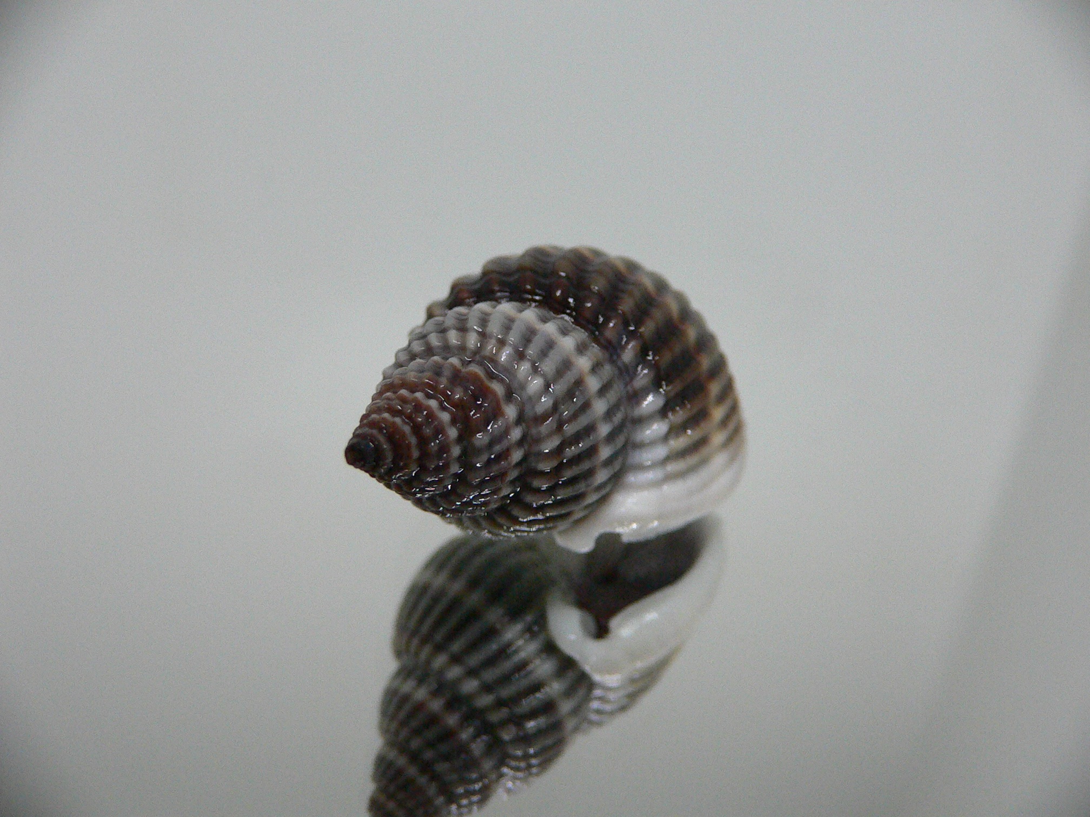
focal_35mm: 35
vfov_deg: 40.7
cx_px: 545
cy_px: 408
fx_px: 1102
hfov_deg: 52.6
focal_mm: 4.6
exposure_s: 1/50
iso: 200
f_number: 2.8
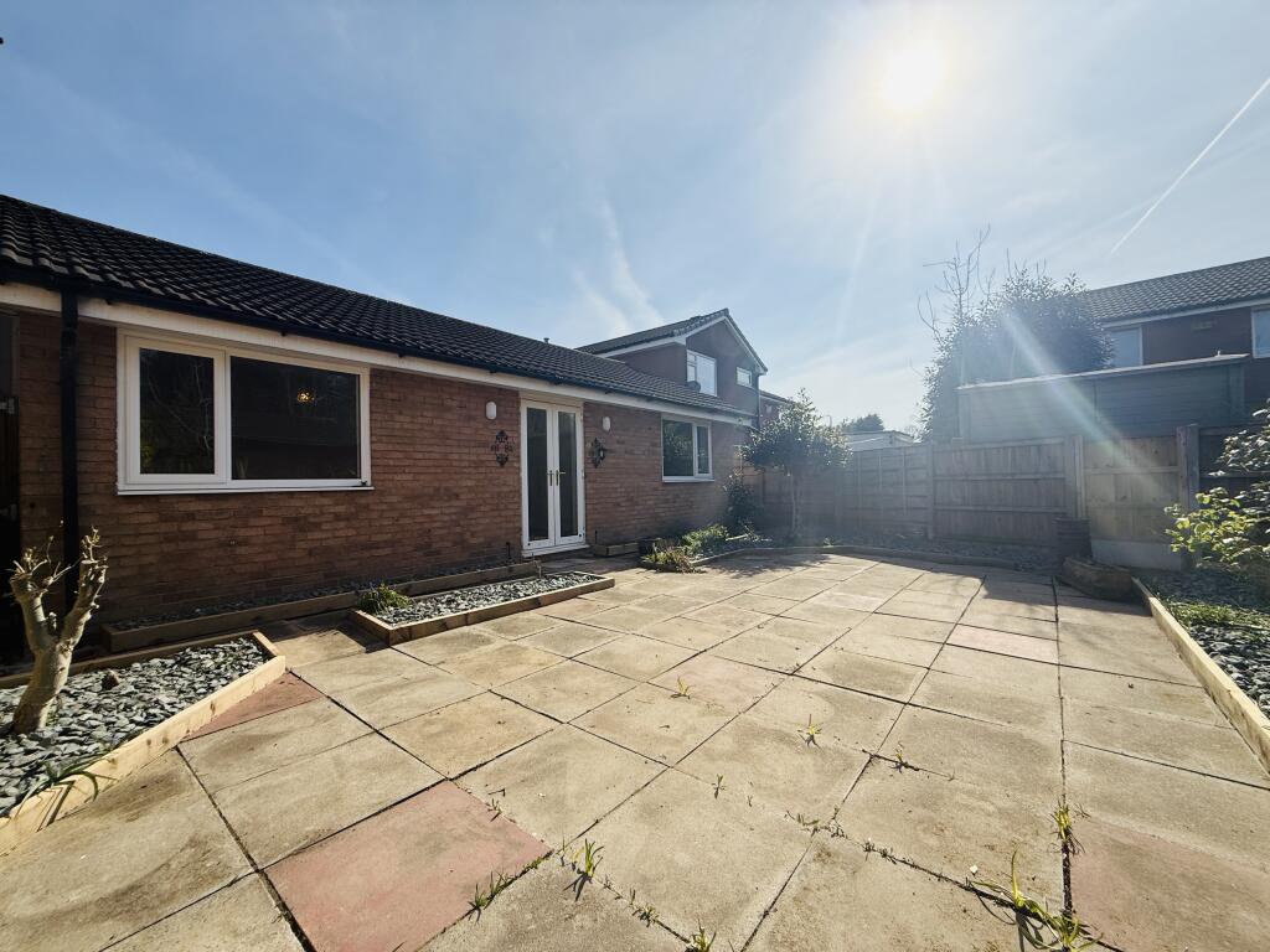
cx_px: 635
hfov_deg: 102.1
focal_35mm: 14
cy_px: 476
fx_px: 514
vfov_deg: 85.7
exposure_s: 1/3891
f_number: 2.2
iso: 64
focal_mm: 2.22
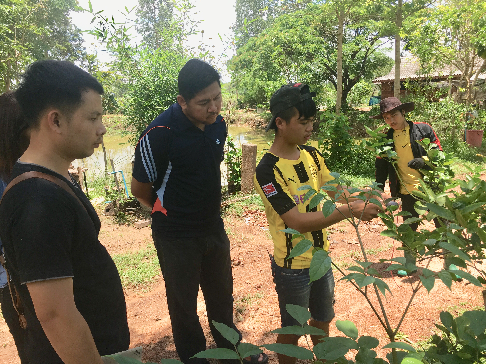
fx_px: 407
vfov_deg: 48.2
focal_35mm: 29
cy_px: 182
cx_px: 243
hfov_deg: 61.7
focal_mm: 4.15
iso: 25
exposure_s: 1/587
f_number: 2.2
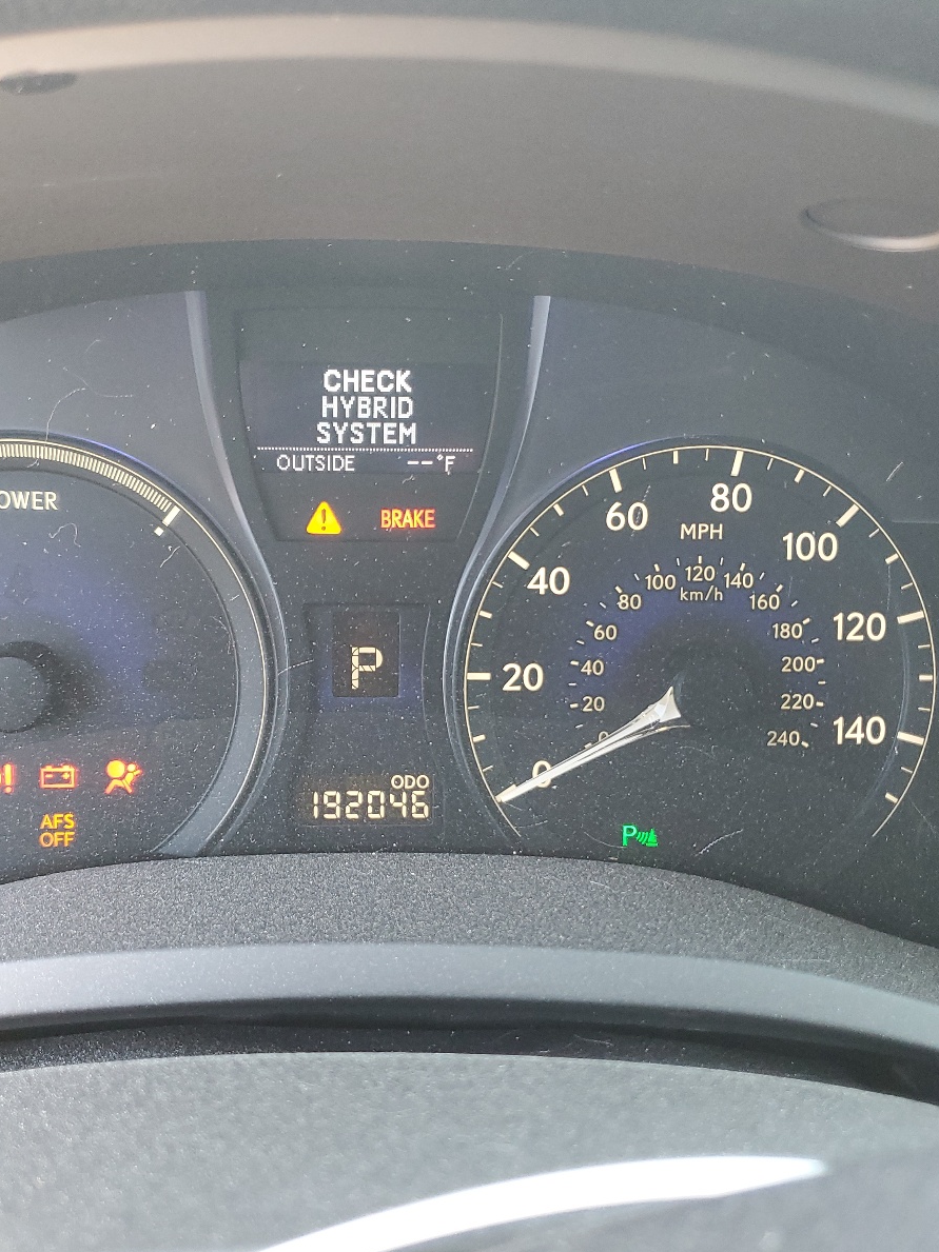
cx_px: 387
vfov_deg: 52.6
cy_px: 623
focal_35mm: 35
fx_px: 1267
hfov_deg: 40.5
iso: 153
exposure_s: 1/60.2
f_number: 1.5
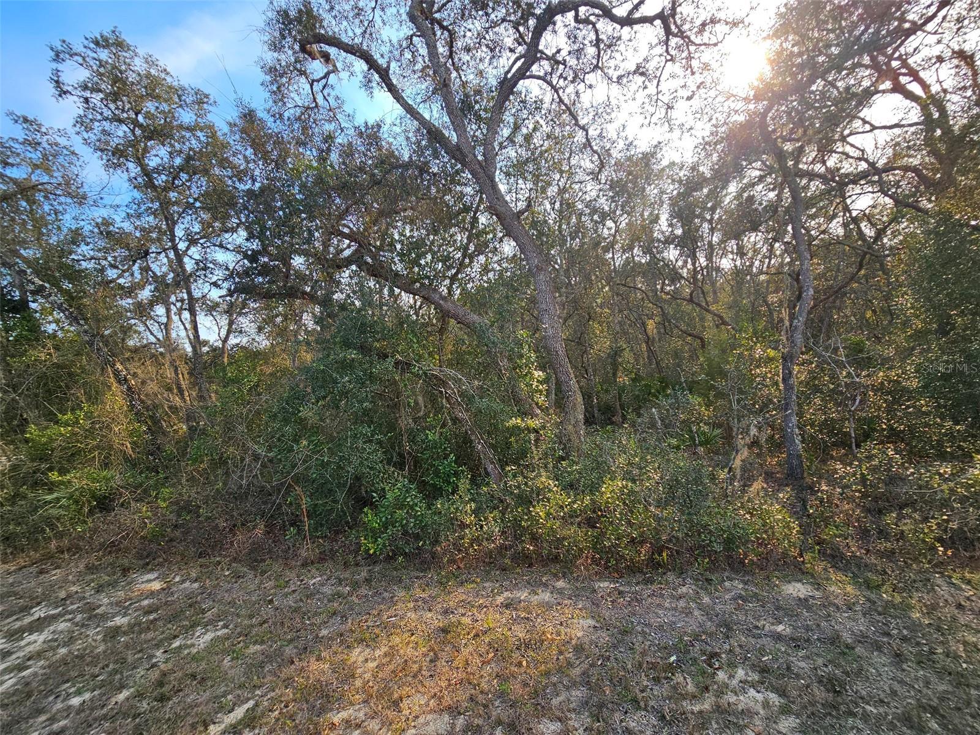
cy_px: 368
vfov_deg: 89.9
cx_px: 490
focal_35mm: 13
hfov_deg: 106.2
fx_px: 368
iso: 50
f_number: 2.2
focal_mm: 2.2
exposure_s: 1/758
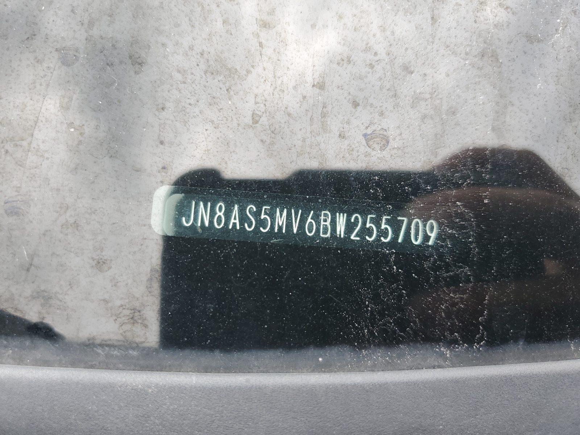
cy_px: 218
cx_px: 290
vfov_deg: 53.1
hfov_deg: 67.3
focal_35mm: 26
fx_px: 436
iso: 50
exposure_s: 1/455
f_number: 1.5
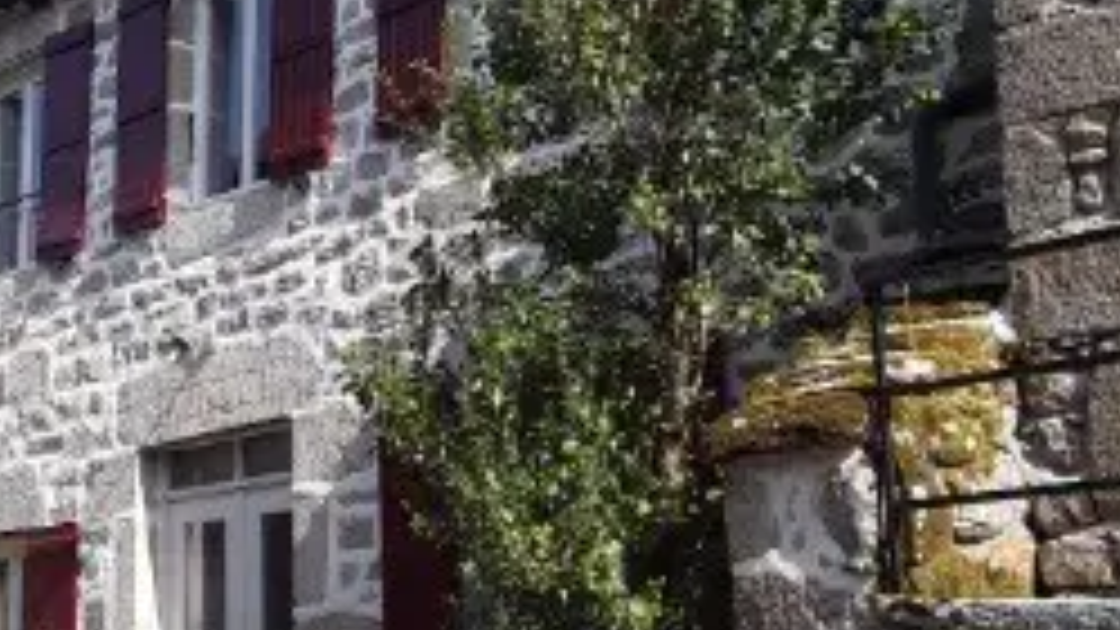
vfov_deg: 19.4
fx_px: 1841
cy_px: 317
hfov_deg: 33.1
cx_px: 272
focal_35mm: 62
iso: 40
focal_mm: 2.91
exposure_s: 1/935
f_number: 1.9
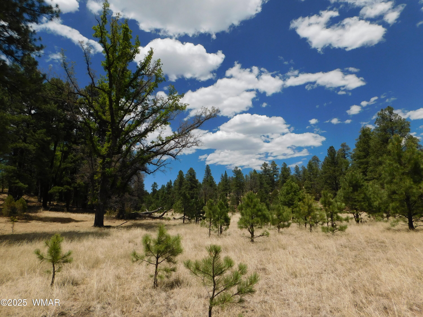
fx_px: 281
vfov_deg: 58.9
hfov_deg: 73.9
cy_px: 158
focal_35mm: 23
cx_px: 212
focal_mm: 4
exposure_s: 1/800
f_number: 6
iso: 125
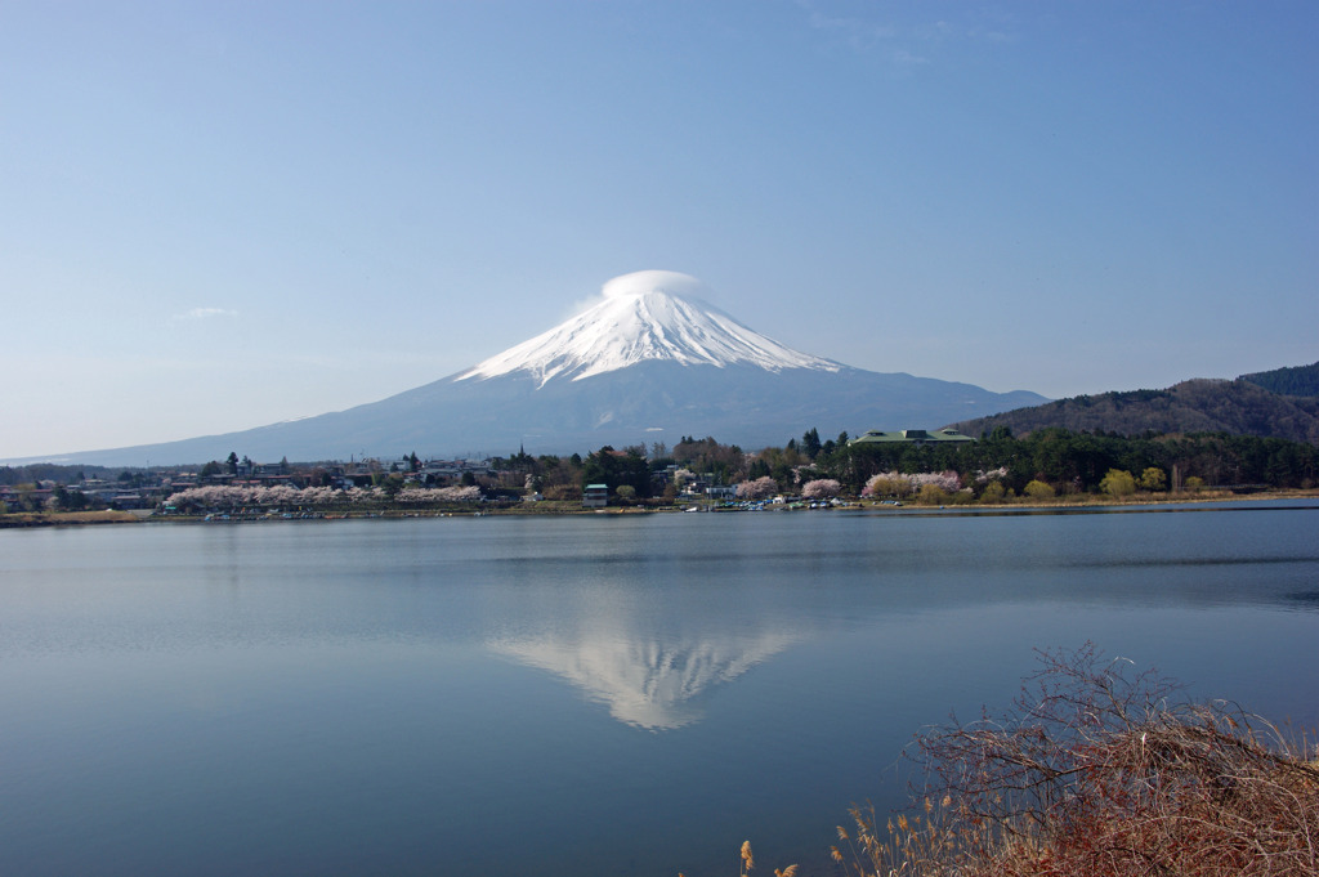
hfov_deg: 57.3
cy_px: 438
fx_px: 1208
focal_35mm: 33
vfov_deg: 39.9
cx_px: 660
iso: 100
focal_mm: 22
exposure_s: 1/320
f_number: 10
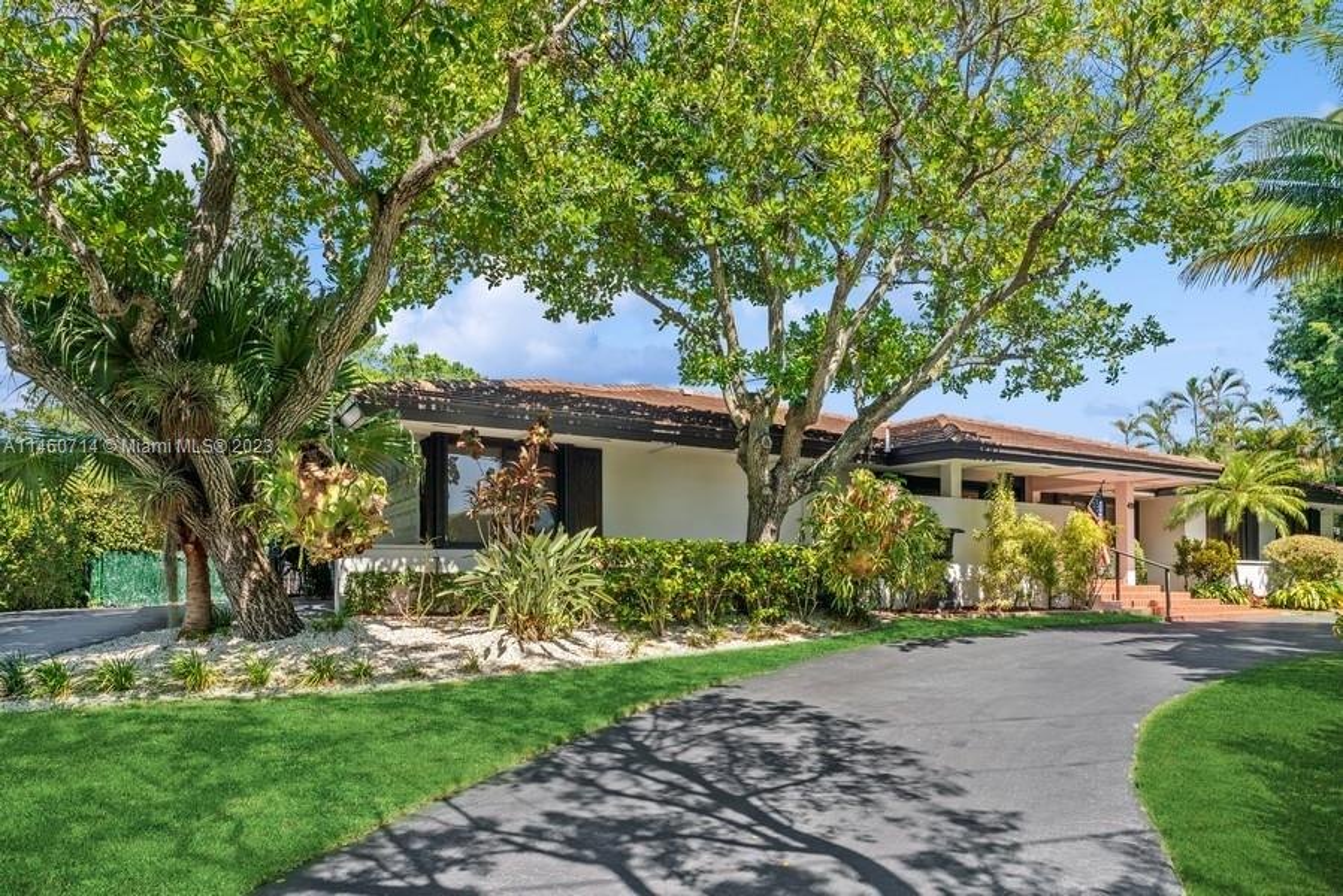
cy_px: 448
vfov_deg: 59.1
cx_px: 672
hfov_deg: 80.7
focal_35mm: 21
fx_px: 791
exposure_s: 1/250
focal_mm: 21.2
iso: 250
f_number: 9
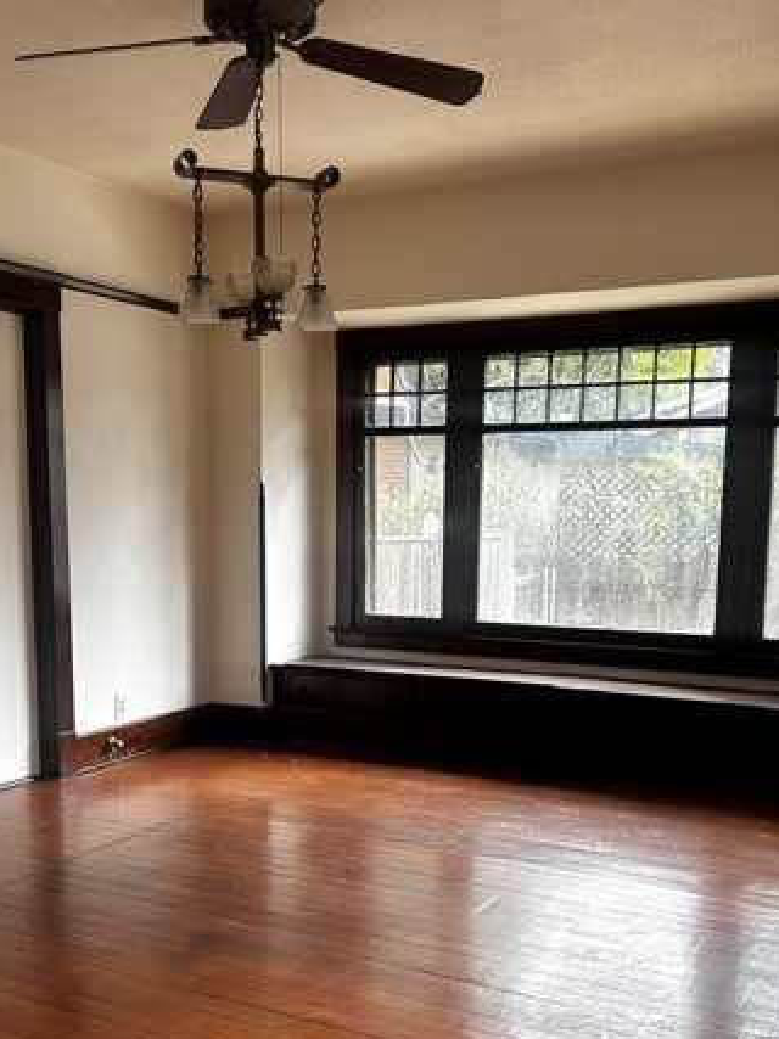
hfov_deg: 36.8
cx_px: 365
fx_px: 1171
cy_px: 662
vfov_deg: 47.4
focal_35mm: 39
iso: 32
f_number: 1.5
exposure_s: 1/121
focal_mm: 5.7
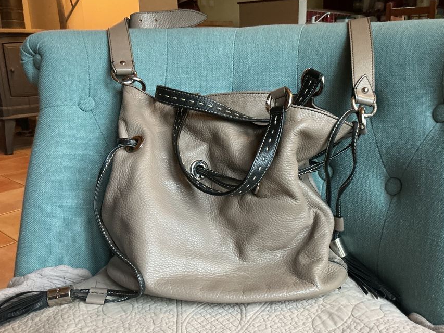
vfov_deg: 41.8
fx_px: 436
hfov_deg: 53.8
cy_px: 182
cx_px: 248
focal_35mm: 34
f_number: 1.8
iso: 250
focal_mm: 3
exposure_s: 1/60
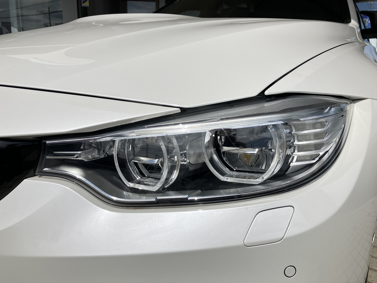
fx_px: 305
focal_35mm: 28
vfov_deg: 49.7
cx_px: 188
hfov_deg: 63.4
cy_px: 142
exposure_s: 1/4049
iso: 32
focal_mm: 3.99
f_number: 1.8
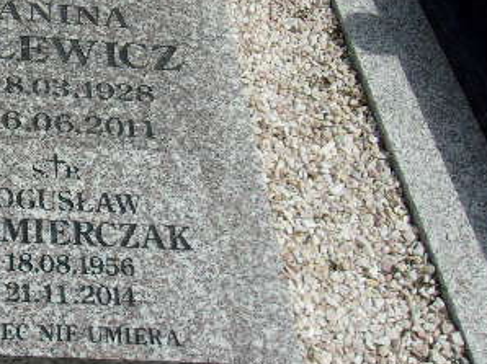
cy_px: 109
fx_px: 815
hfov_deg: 31.1
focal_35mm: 58
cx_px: 15
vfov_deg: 25.0
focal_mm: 4.9
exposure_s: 1/250
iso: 80
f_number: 10.4
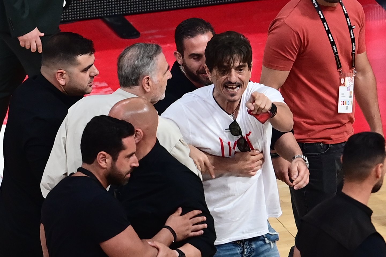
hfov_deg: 5.2
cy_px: 128
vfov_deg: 3.4
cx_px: 193
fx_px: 4289
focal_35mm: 400
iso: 2000
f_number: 3.2
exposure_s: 1/1000
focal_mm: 400
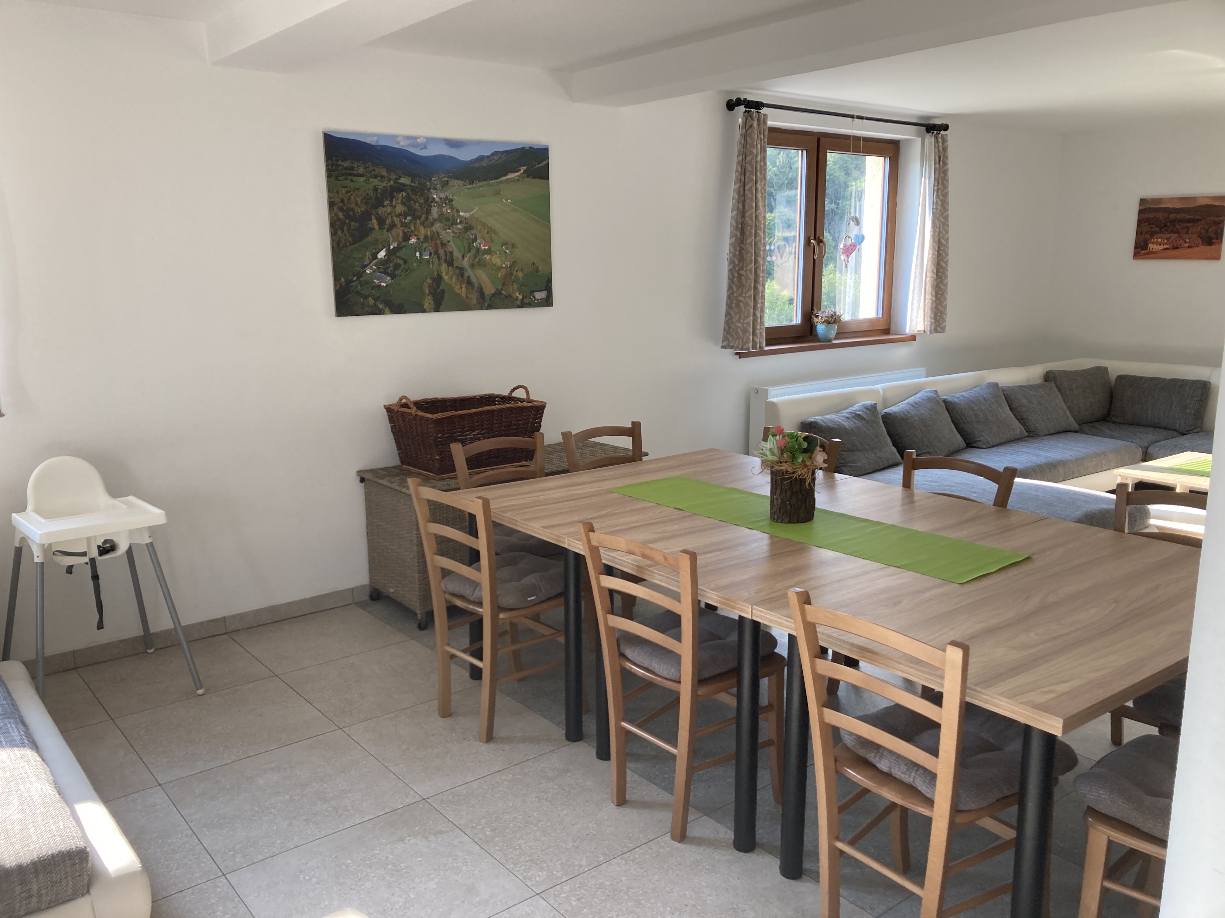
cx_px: 612
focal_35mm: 28
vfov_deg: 49.7
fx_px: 991
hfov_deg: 63.4
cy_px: 459
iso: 50
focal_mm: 3.99
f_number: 1.8
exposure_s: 1/121
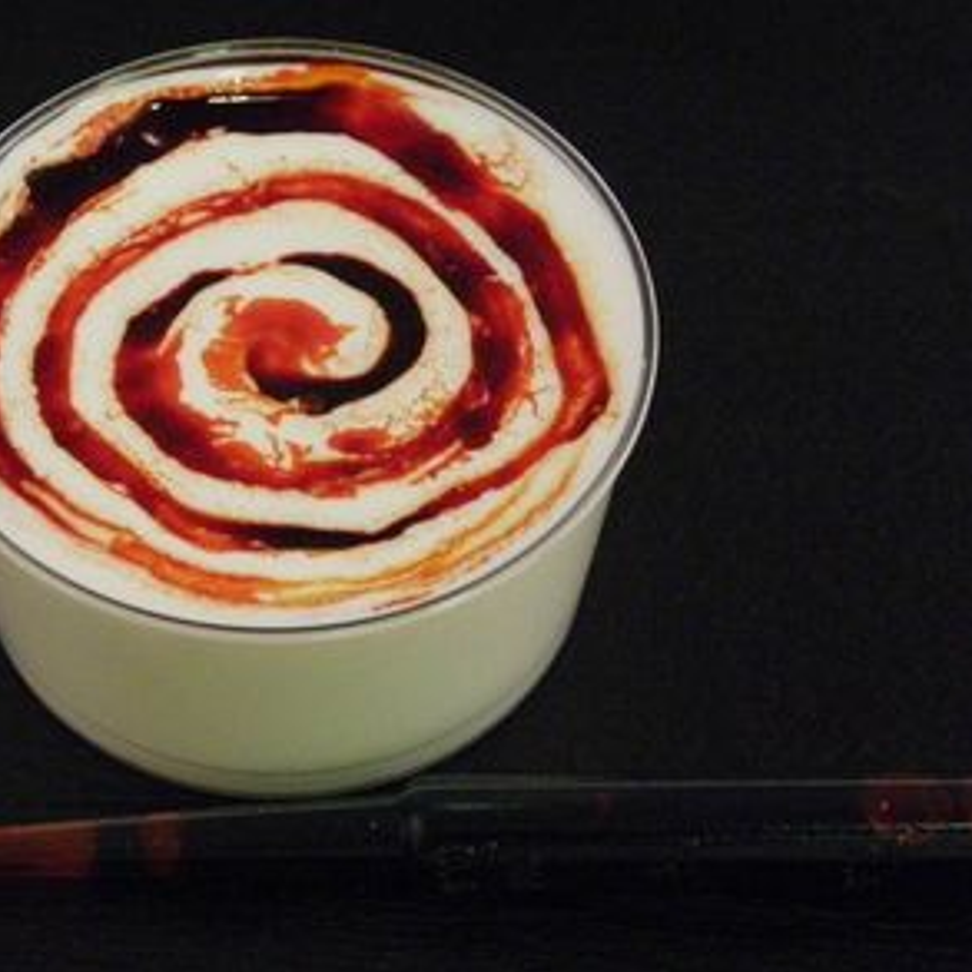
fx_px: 4193
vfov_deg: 13.2
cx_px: 328
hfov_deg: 13.2
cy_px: 486
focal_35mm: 132
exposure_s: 1/50
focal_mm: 19.6
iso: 800
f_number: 4
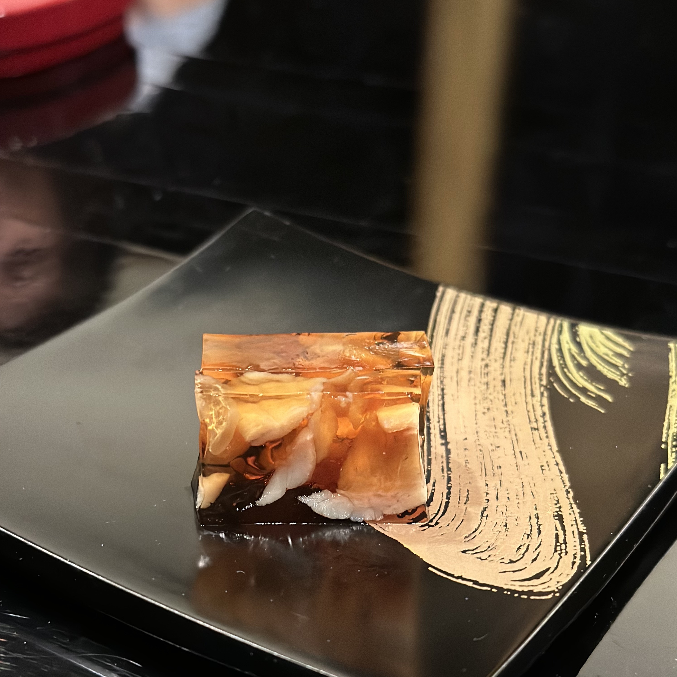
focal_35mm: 57
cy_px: 436
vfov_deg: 29.9
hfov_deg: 30.0
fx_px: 1261
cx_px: 338
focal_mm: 6.86
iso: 500
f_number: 1.78
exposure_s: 1/40
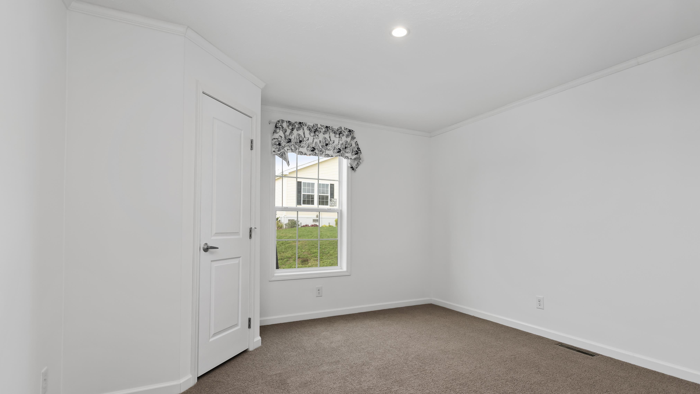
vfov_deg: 60.8
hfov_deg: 92.7
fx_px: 334
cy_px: 225
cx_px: 351
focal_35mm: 18
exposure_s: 1/15
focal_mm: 17
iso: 400
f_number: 7.1
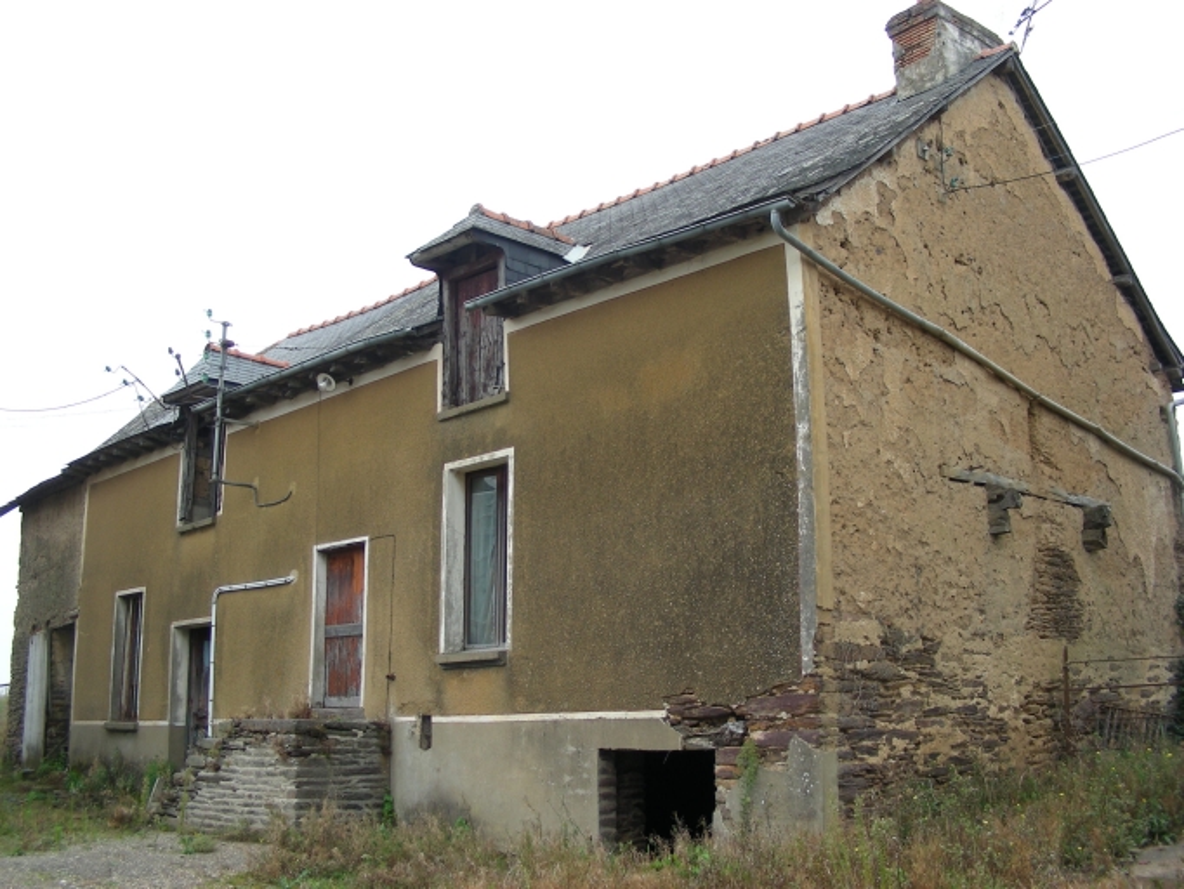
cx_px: 592
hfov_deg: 49.0
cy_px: 444
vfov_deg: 37.7
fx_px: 1300
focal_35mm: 38
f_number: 3.5
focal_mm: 6.3
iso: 50
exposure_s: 1/96.5
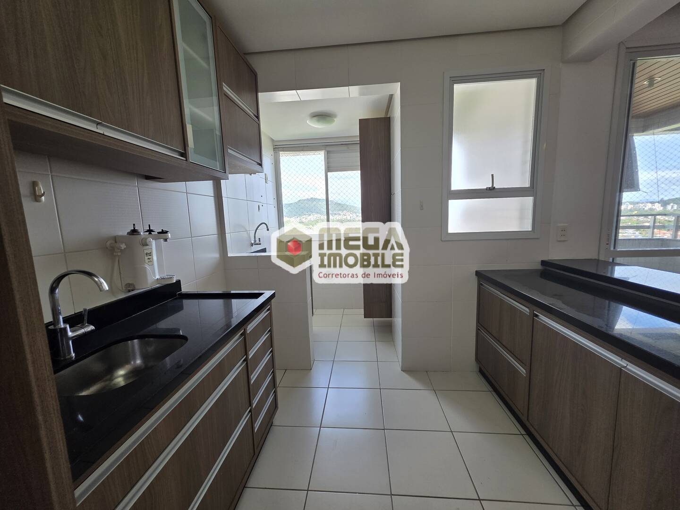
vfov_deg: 89.9
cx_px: 340
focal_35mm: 13
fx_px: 255
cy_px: 255
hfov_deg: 106.2
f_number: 1.9
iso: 50
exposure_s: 1/120
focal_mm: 2.2
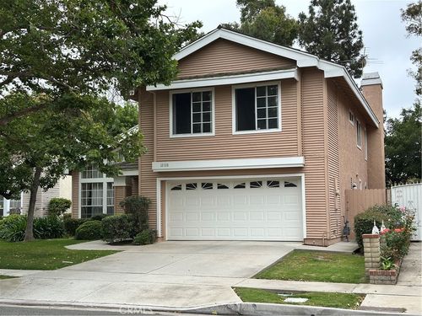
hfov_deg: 39.7
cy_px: 158
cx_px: 211
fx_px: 585
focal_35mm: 48
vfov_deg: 30.3
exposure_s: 1/911
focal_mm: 6.86
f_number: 1.78
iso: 64
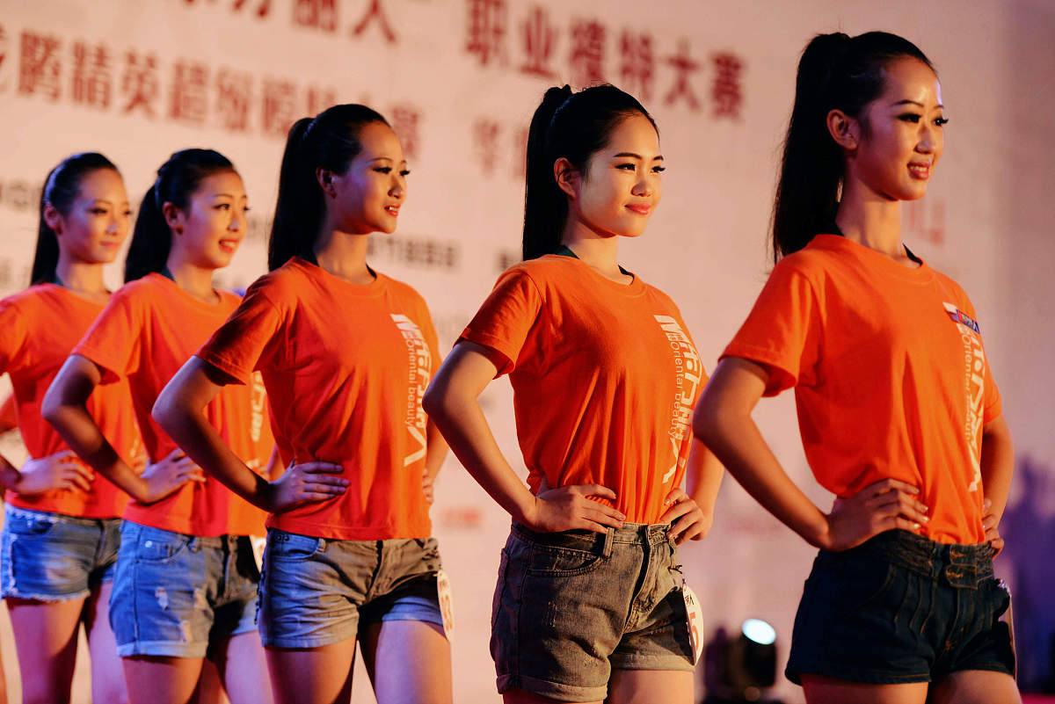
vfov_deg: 12.5
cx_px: 528
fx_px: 3225
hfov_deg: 18.6
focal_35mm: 110
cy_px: 352
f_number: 2.8
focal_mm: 110
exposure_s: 1/500
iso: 1600
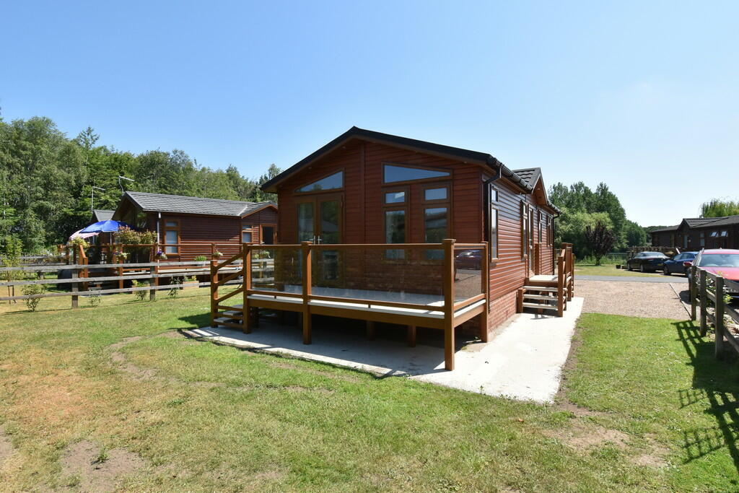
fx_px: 354
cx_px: 370
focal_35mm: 17
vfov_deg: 69.7
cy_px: 246
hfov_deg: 92.4
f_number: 13
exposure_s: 1/640
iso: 800
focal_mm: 11.5
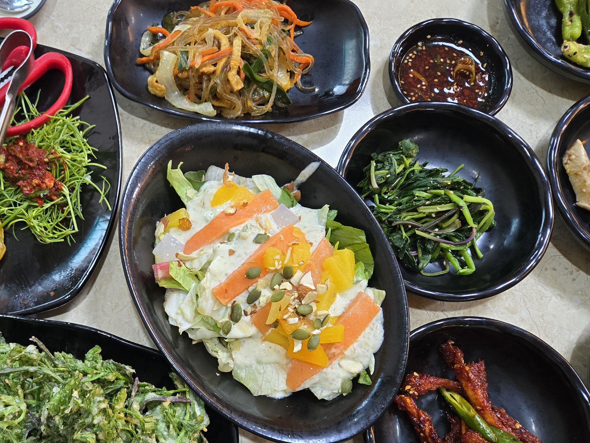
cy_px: 312
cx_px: 140
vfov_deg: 38.0
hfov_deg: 48.0
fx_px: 631
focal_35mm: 37
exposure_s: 1/120
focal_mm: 5.4
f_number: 1.8
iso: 250
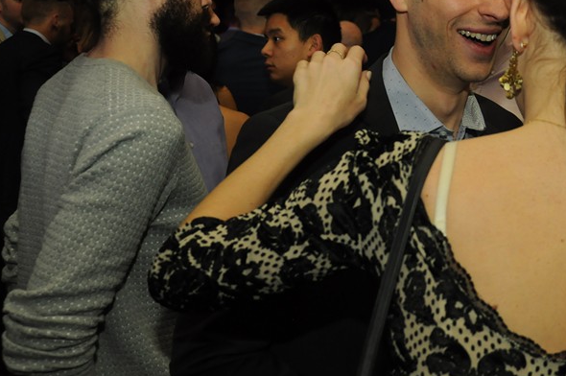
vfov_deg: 22.2
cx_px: 450
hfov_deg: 32.1
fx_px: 958
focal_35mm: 61
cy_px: 153
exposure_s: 1/60
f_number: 4.5
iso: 800
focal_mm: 24
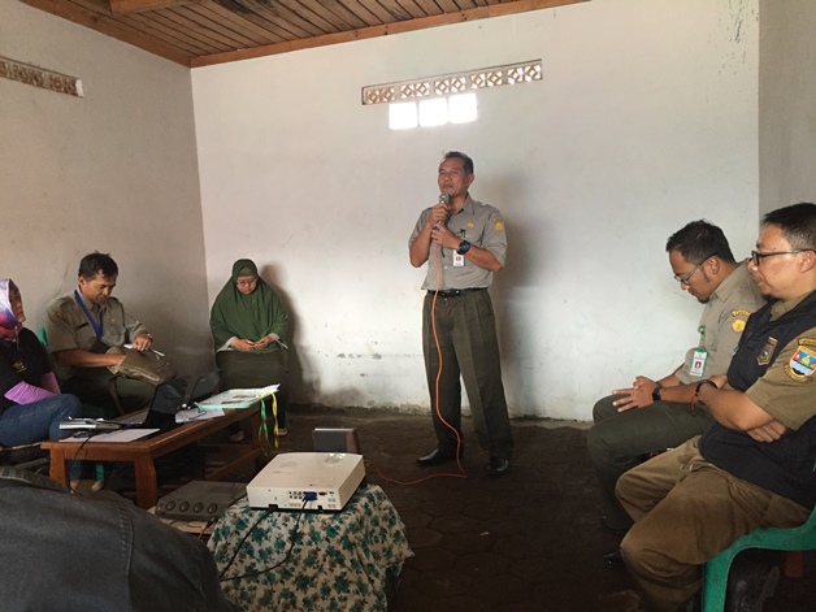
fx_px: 684
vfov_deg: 48.2
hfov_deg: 61.7
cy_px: 306
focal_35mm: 29
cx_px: 408
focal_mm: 4.15
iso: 200
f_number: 2.2
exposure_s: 1/33
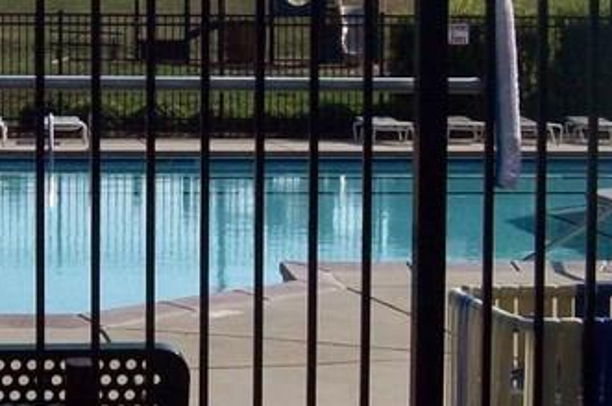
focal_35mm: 116
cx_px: 81
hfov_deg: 17.4
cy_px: 30
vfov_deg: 11.7
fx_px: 1970
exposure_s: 1/863
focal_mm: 6
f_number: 4.8
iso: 80
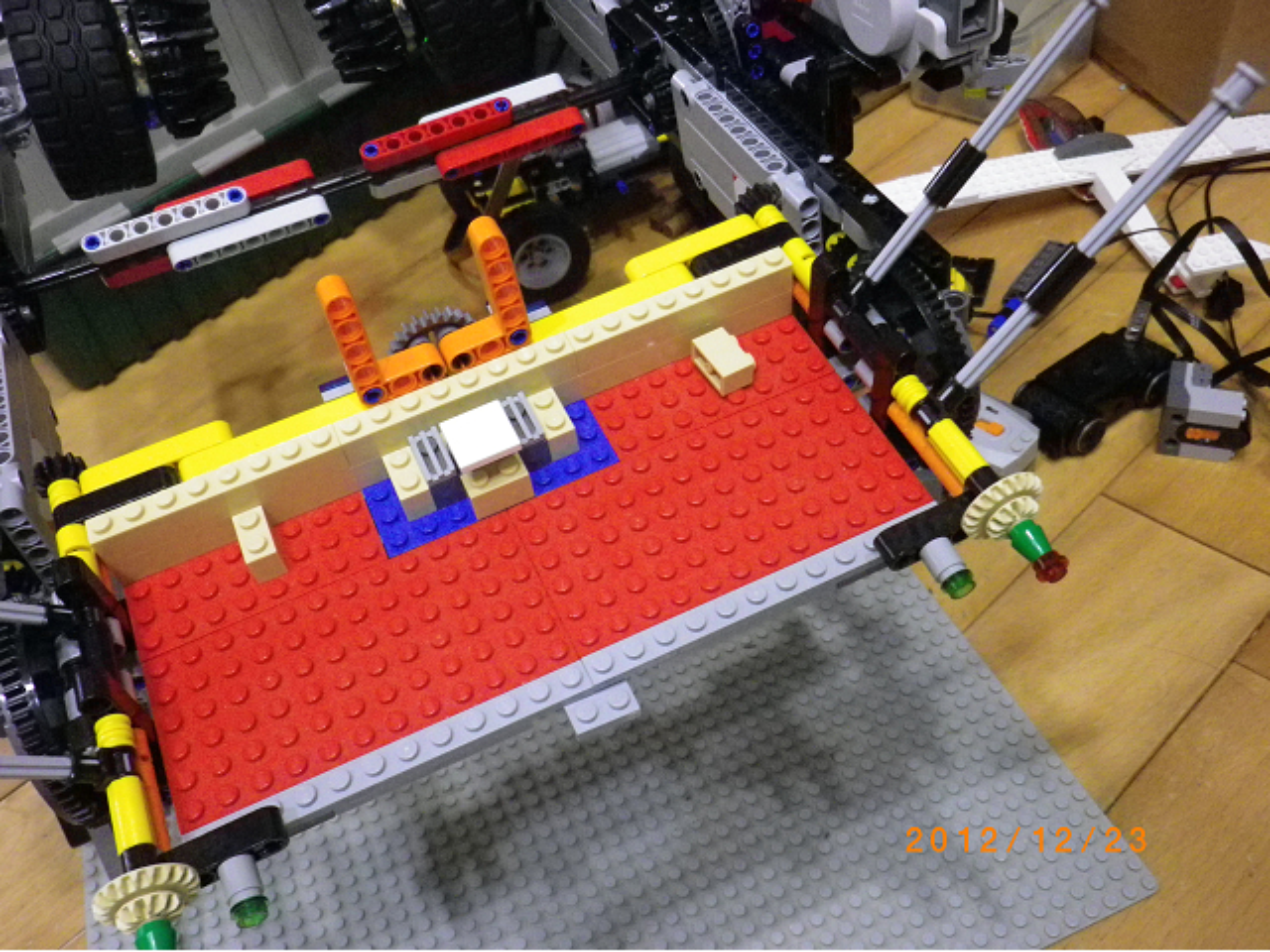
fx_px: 1247
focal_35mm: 34
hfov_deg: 54.0
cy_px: 476
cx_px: 635
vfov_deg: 41.8
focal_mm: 6.1
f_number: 3.5
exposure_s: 1/20
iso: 800
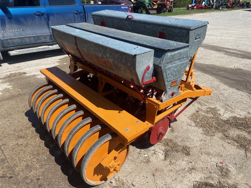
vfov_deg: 53.1
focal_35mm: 26
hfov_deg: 67.3
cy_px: 94
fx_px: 189
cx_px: 126
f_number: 1.8
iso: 32
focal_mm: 4.25
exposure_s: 1/2513
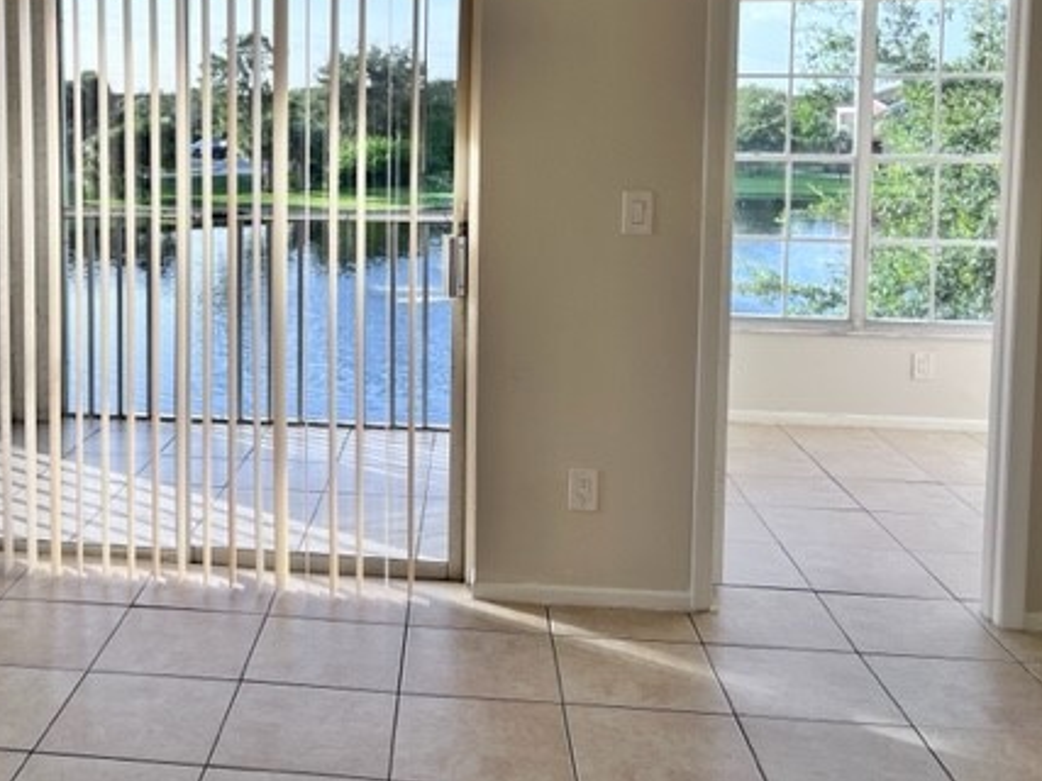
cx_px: 281
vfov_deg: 36.0
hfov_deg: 46.4
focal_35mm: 39
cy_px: 198
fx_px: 1174
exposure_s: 1/853
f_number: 1.5
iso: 50
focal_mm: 5.7
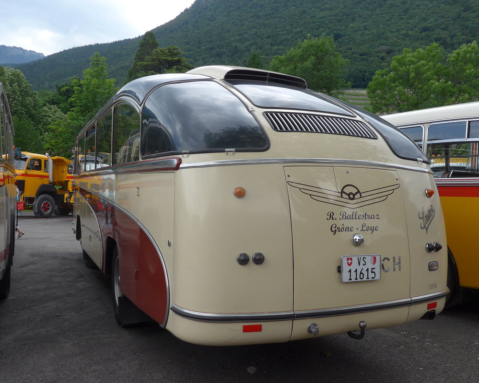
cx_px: 271
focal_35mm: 34
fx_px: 482
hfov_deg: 52.7
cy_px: 188
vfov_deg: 43.3
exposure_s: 1/400
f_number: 2.8
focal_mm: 6
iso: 80
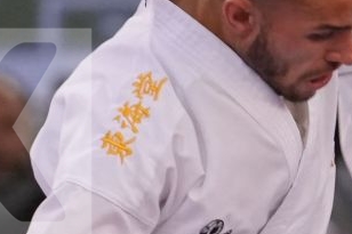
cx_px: 373
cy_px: 132
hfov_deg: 1.2
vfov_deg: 0.8
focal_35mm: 1756
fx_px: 17160
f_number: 2.8
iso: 2000
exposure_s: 1/1000
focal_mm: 200
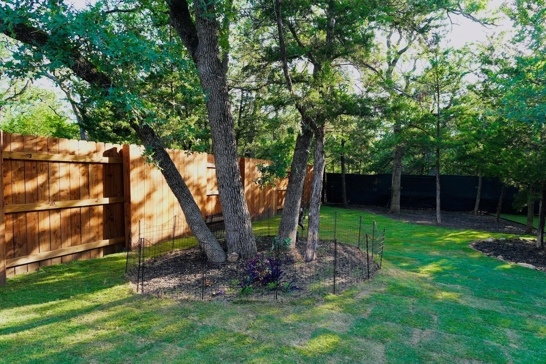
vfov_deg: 56.1
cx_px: 273
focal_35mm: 22
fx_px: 341
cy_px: 182
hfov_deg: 77.3
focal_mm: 15
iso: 100
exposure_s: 1/80
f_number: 3.2
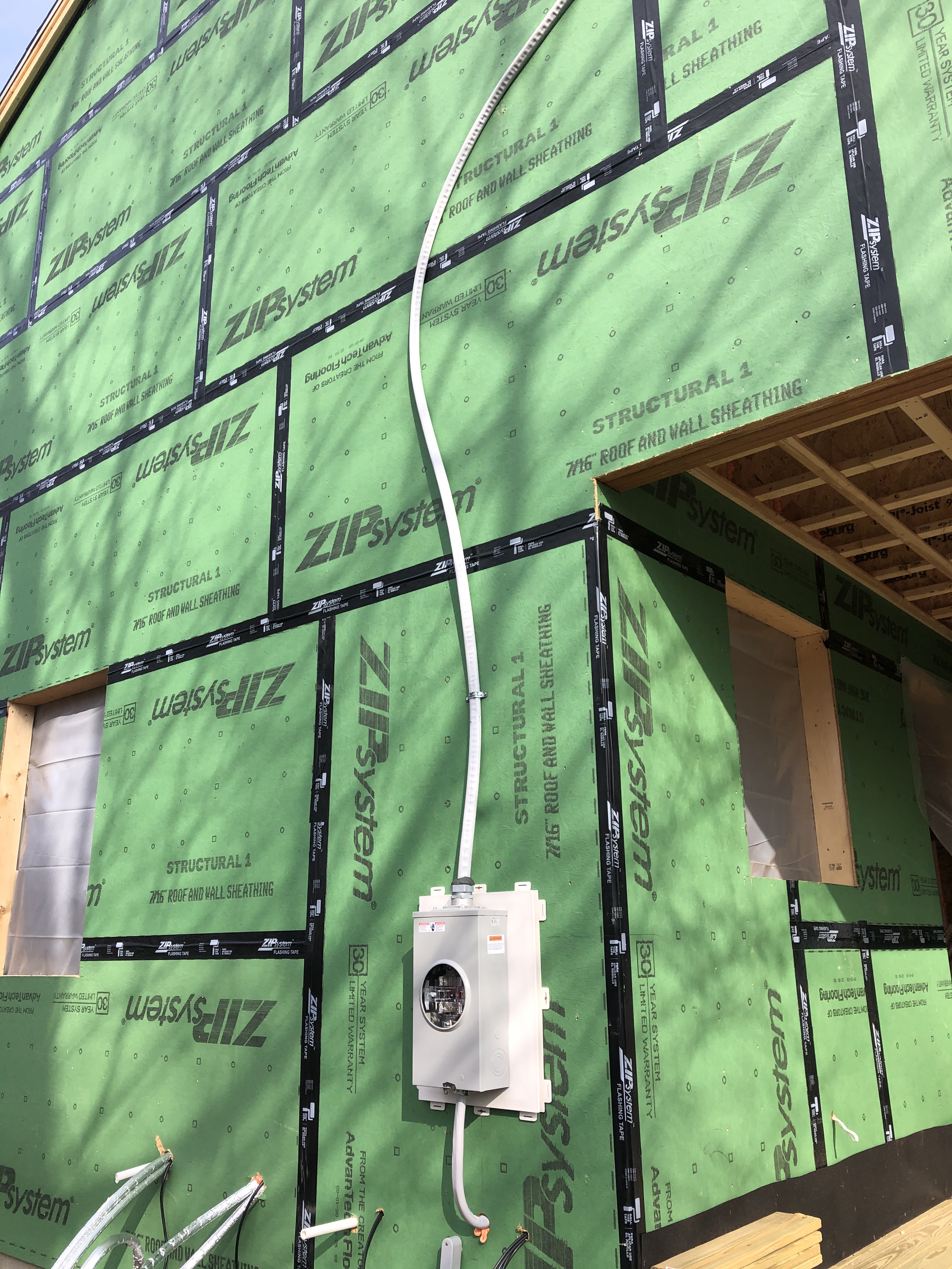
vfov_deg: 63.4
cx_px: 476
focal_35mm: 28
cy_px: 634
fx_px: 1027
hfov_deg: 49.7
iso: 20
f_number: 1.8
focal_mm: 3.99
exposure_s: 1/787
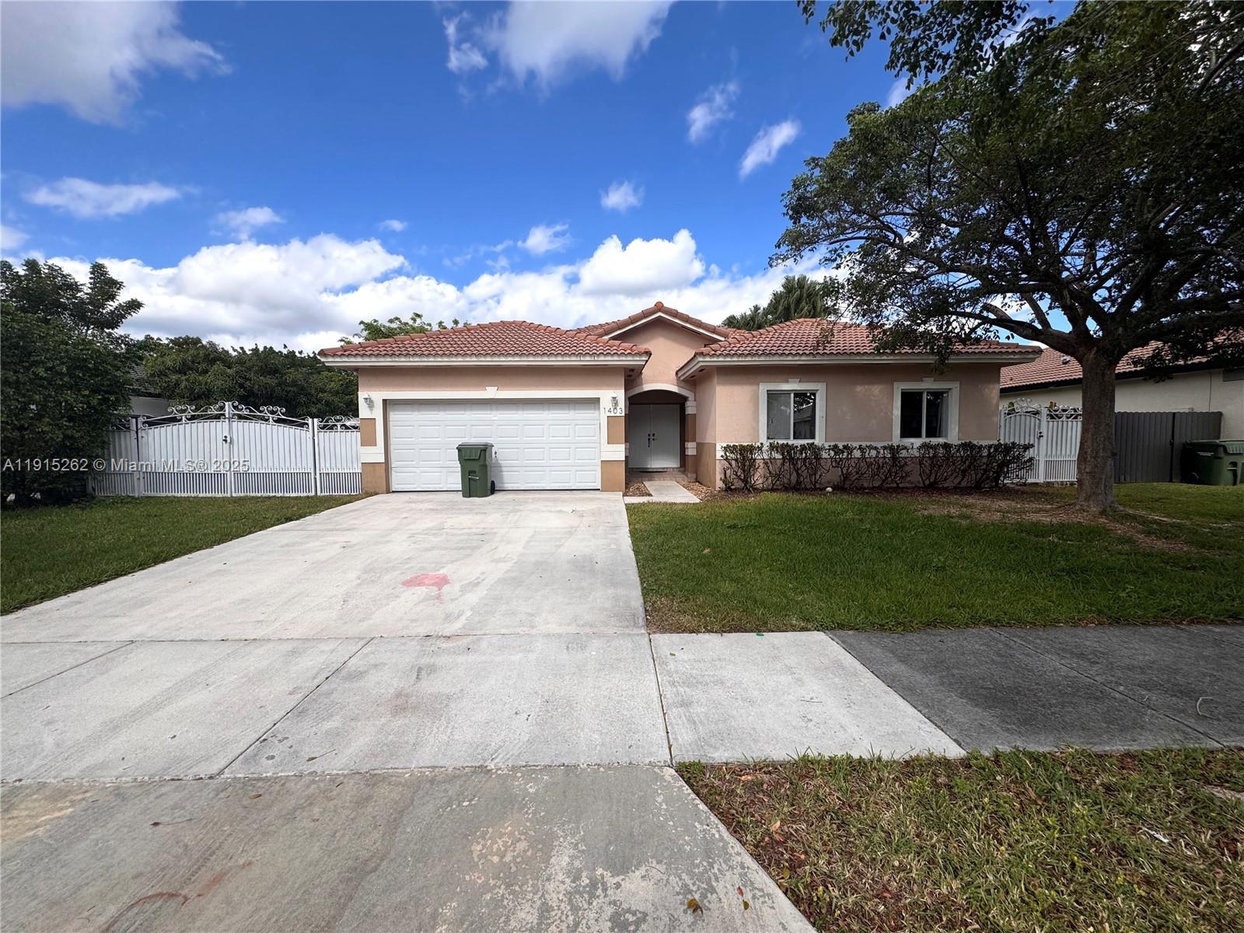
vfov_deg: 85.7
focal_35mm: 14
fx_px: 503
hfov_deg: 102.1
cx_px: 622
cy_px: 466
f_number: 2.2
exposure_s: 1/2342
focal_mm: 2.22
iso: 50
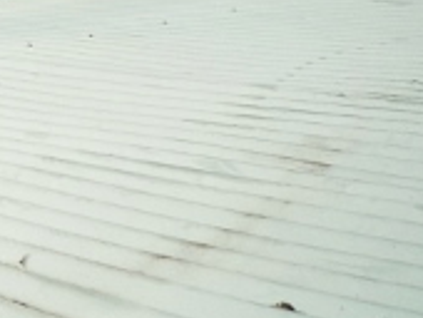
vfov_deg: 14.5
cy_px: -181
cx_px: -343
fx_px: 1150
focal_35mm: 94
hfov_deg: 17.1
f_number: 4
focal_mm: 4.4
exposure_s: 1/640
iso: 100
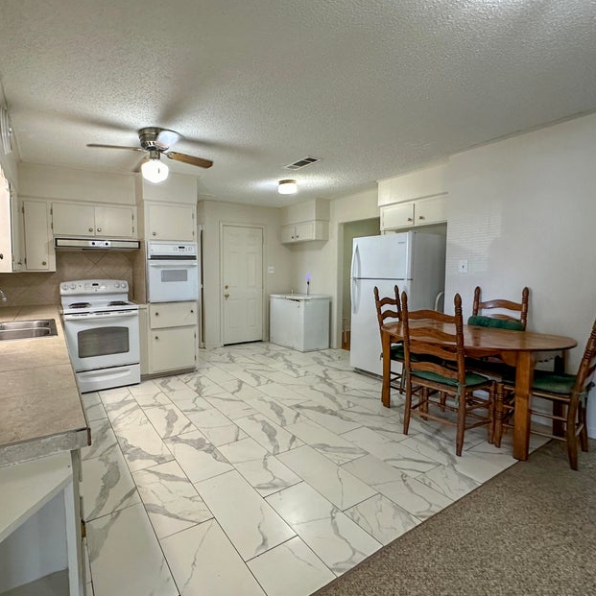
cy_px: 294
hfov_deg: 82.4
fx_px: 331
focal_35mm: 17
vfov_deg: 84.0
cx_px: 224
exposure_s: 1/120
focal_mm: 2.22
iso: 320
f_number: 2.2
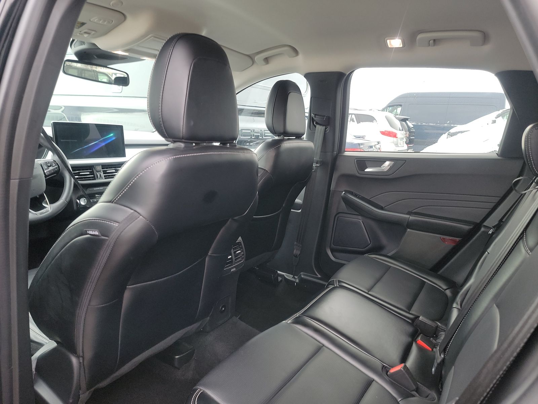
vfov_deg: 56.8
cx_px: 269
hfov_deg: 71.6
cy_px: 202
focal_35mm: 24
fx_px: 373
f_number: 1.8
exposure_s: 1/59
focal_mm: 6.7
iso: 167
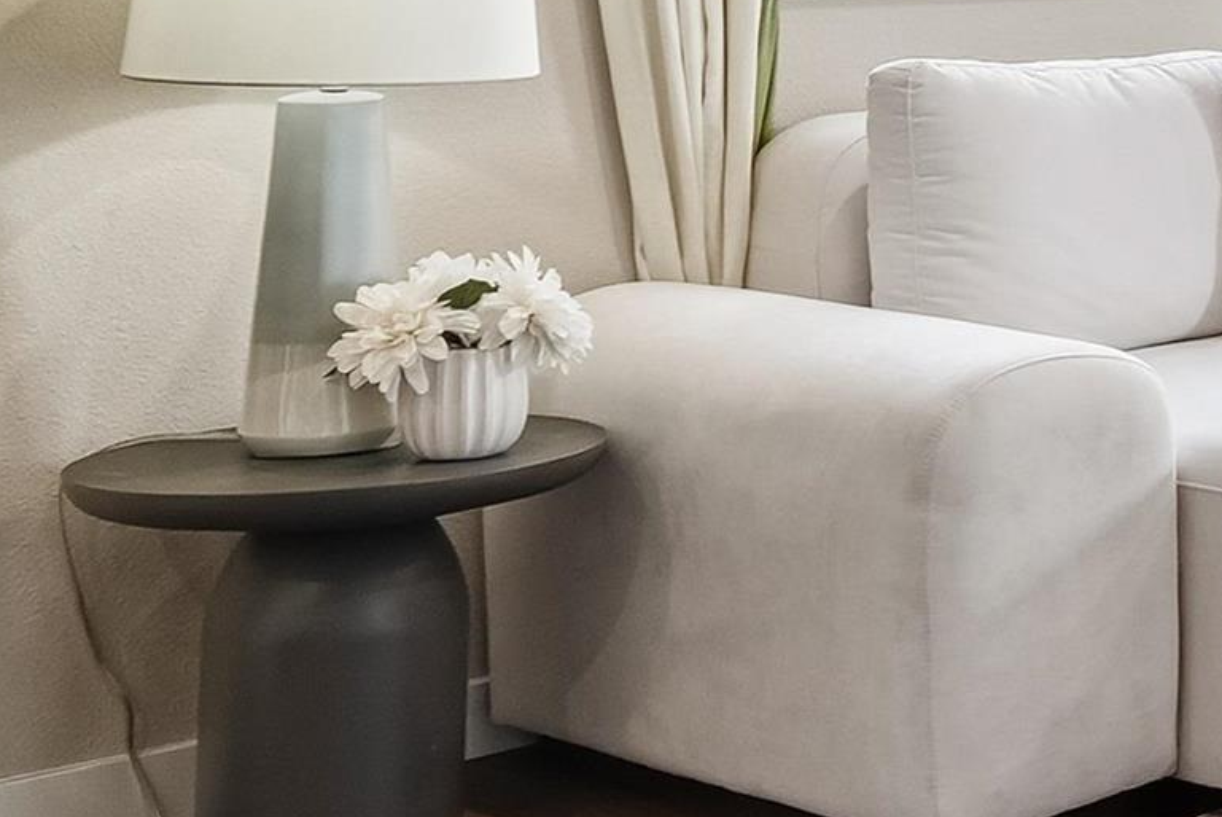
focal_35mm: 96
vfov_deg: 13.8
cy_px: -197
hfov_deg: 16.9
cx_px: 2302
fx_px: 3260
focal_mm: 24
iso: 400
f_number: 8
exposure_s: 1/30
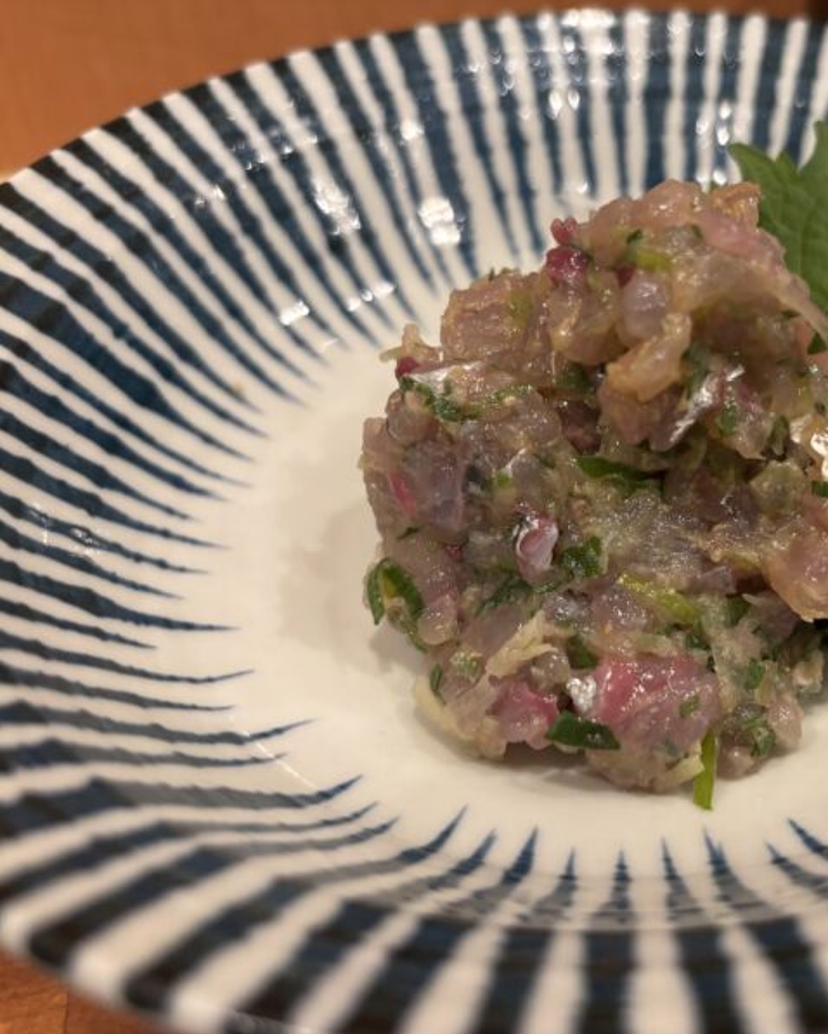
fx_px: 1041
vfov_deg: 52.8
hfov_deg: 41.5
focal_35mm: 34
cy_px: 516
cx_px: 665
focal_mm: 5.96
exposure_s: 1/50
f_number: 1.6
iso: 400
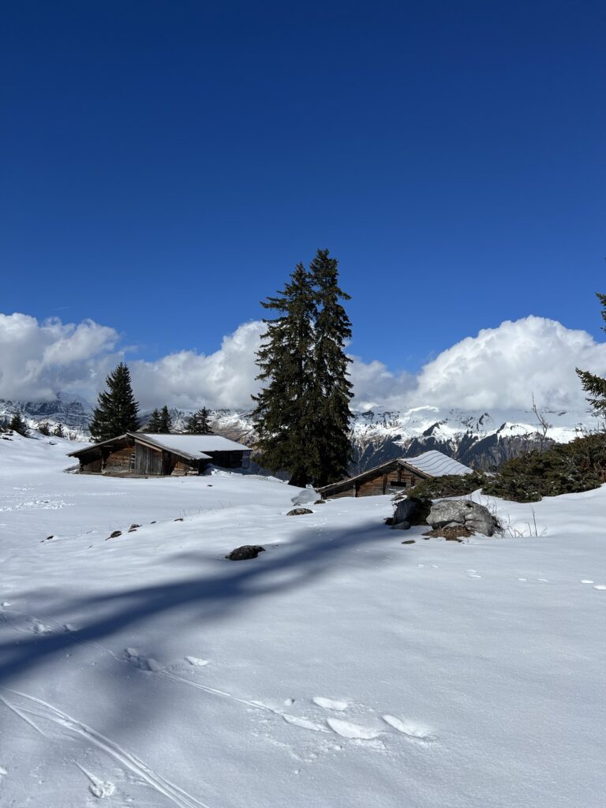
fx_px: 607
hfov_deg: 53.1
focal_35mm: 26
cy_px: 404
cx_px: 303
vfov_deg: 67.3
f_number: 1.5
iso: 50
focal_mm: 5.7
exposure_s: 1/12658
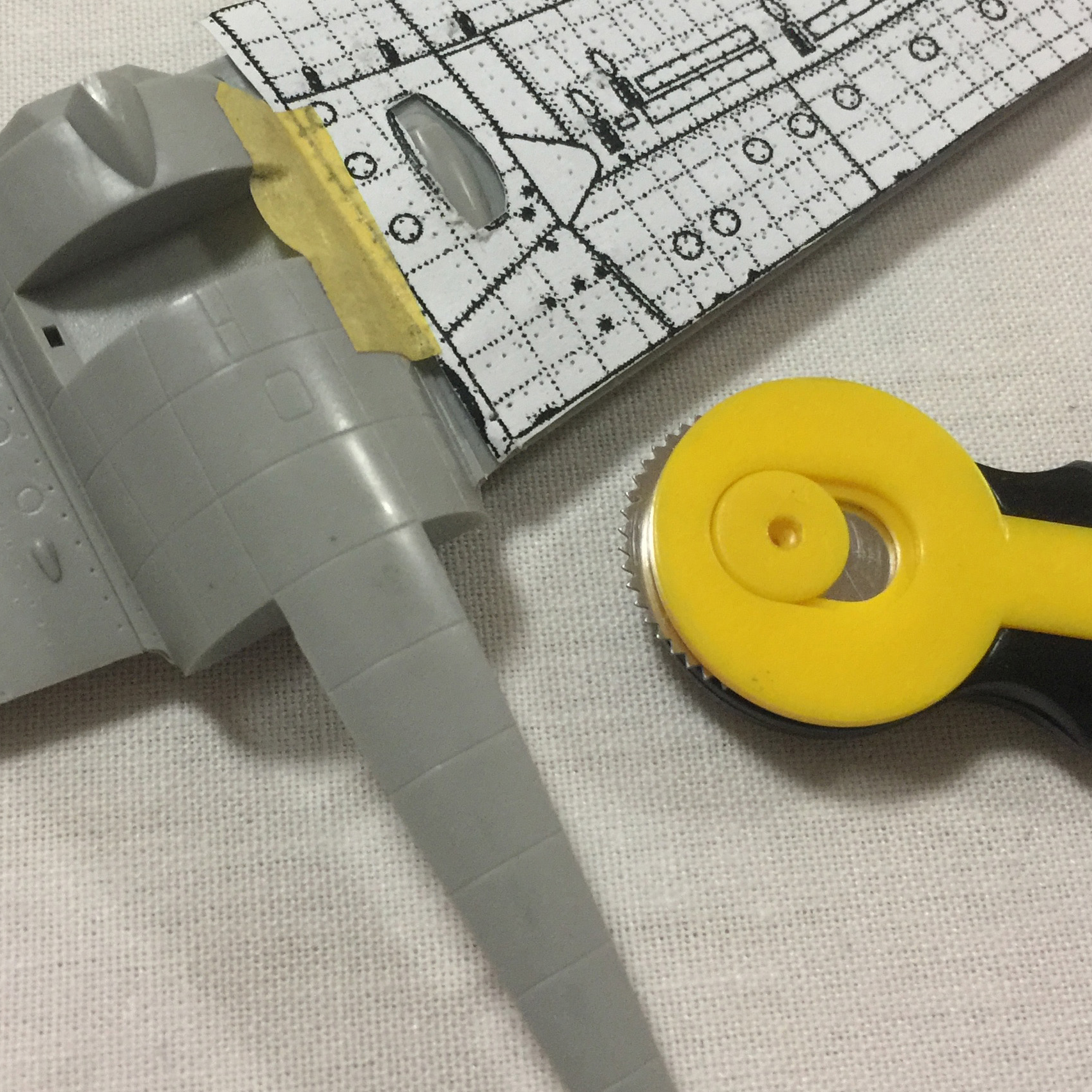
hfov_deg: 34.6
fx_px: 1749
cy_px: 383
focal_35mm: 49
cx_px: 477
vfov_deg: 34.4
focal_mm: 4.15
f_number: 2.2
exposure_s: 1/10
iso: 125
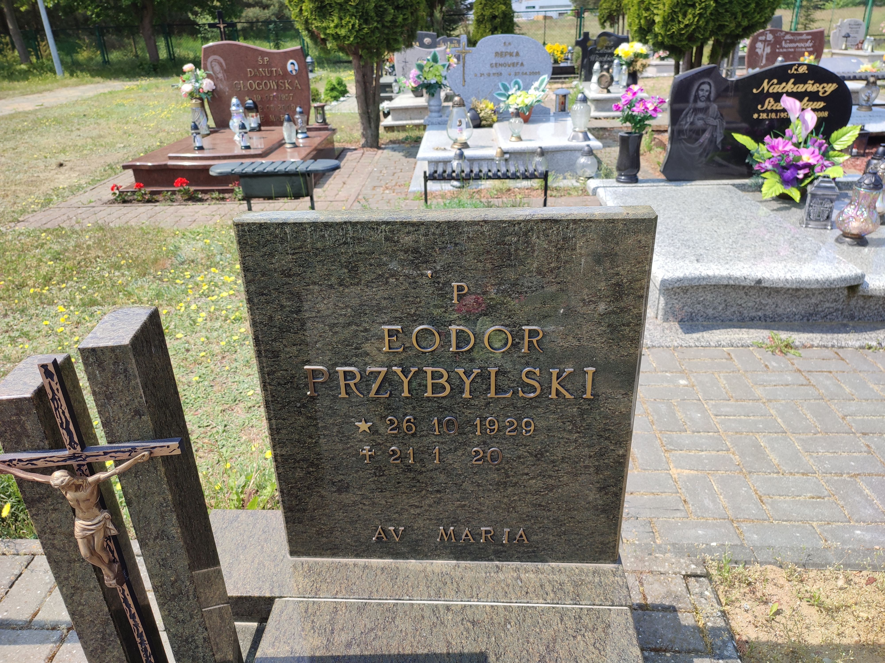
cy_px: 332
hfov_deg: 69.4
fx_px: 639
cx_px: 442
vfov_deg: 54.9
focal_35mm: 25
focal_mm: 6.04
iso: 50
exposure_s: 1/350
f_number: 1.9
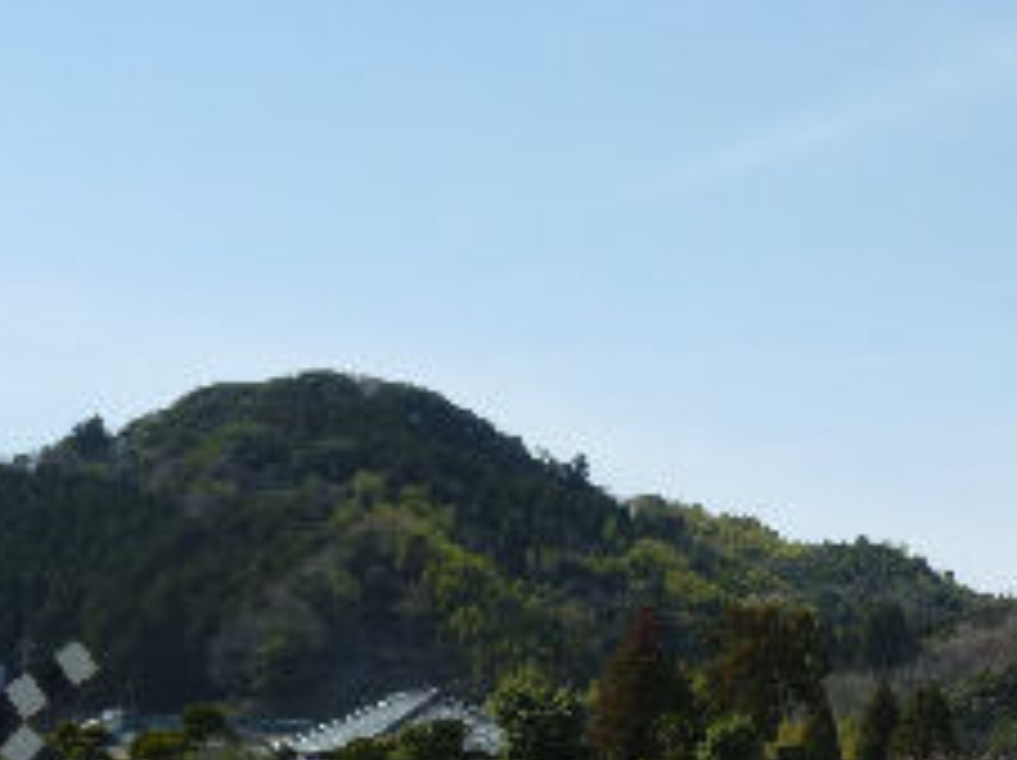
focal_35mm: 85
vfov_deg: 17.0
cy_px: 733
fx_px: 2495
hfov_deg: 22.7
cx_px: 832
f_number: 4
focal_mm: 7.2
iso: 80
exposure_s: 1/640
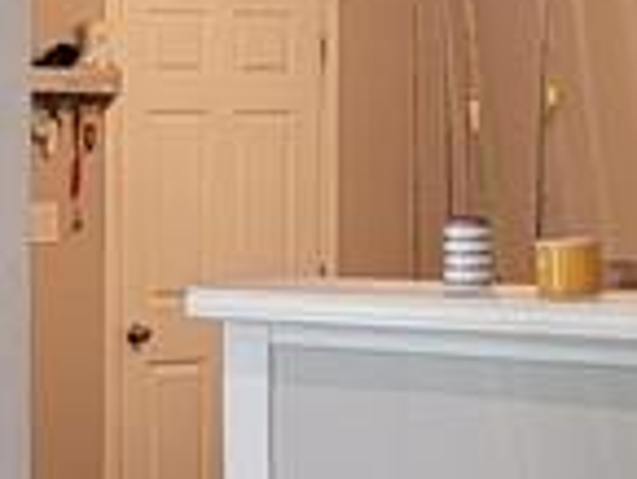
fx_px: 3112
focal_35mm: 169
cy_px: 286
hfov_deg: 11.3
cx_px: -294
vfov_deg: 8.8
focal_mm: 6.7
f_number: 1.8
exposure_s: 1/120
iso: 125
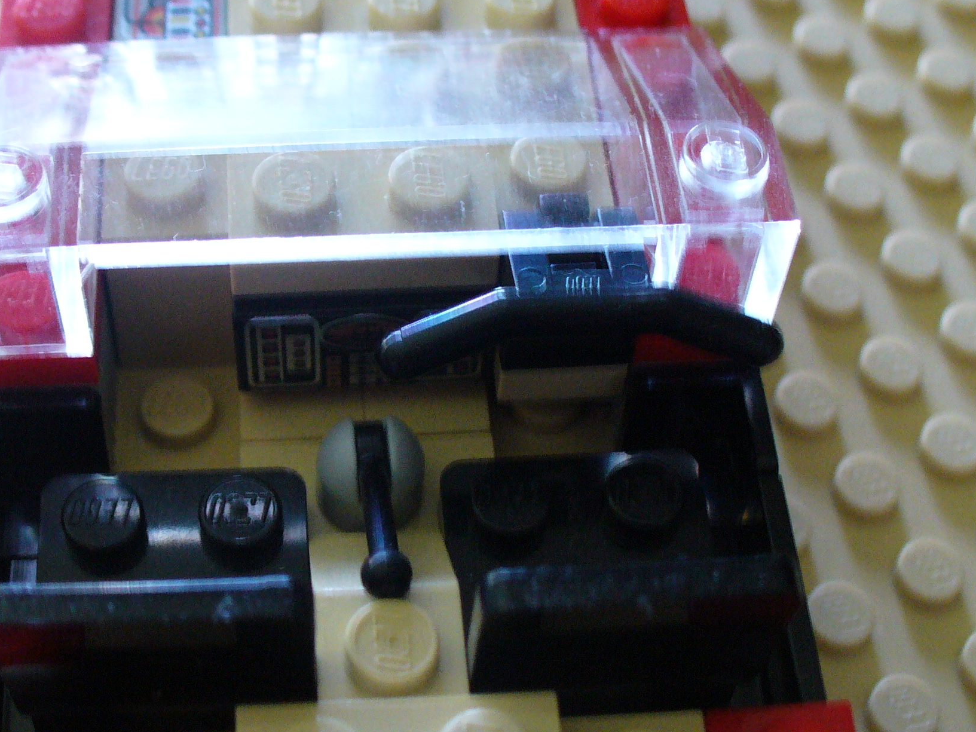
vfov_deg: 25.2
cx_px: 370
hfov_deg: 33.1
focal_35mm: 58
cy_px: 376
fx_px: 1635
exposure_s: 1/13
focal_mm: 6.1
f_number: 2.8
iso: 200
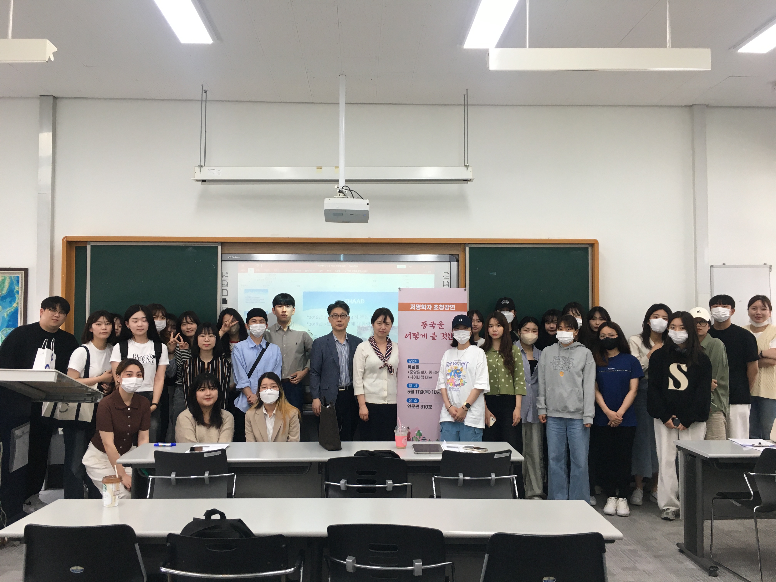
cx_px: 388
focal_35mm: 29
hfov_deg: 61.7
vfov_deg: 48.2
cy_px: 291
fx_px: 650
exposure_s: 1/30
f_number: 2.2
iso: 25
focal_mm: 4.15
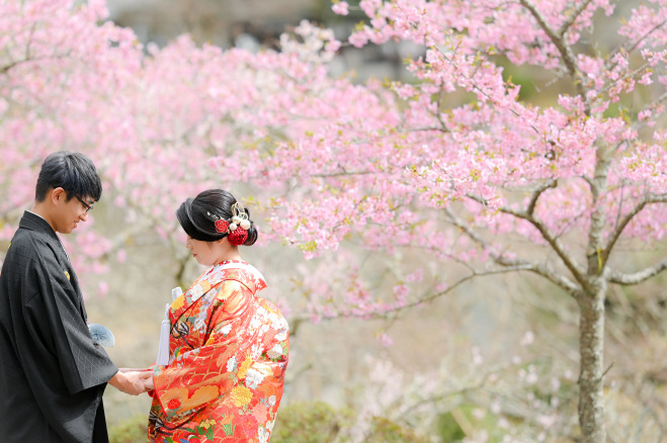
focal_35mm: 164
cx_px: 291
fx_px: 3035
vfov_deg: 8.4
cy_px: 238
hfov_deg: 12.5
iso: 50
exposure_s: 1/1000
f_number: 2
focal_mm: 135
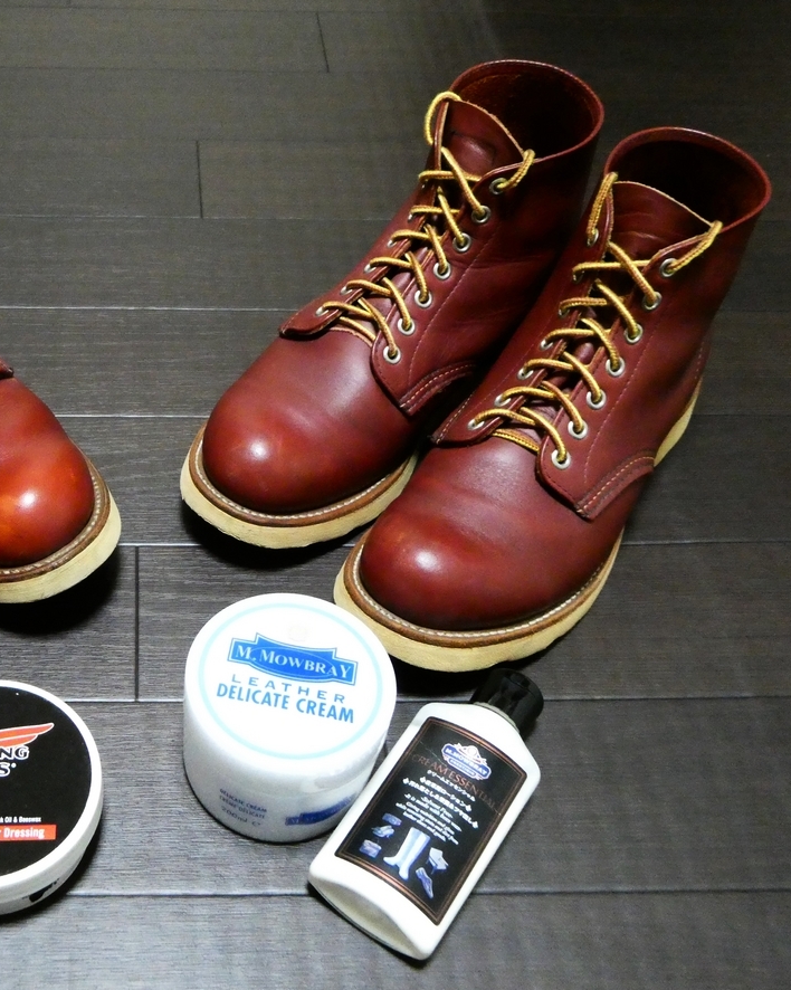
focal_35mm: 41
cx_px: 144
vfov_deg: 44.8
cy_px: 498
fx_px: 1201
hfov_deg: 35.2
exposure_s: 1/25
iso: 1600
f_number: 3.5
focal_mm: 5.4
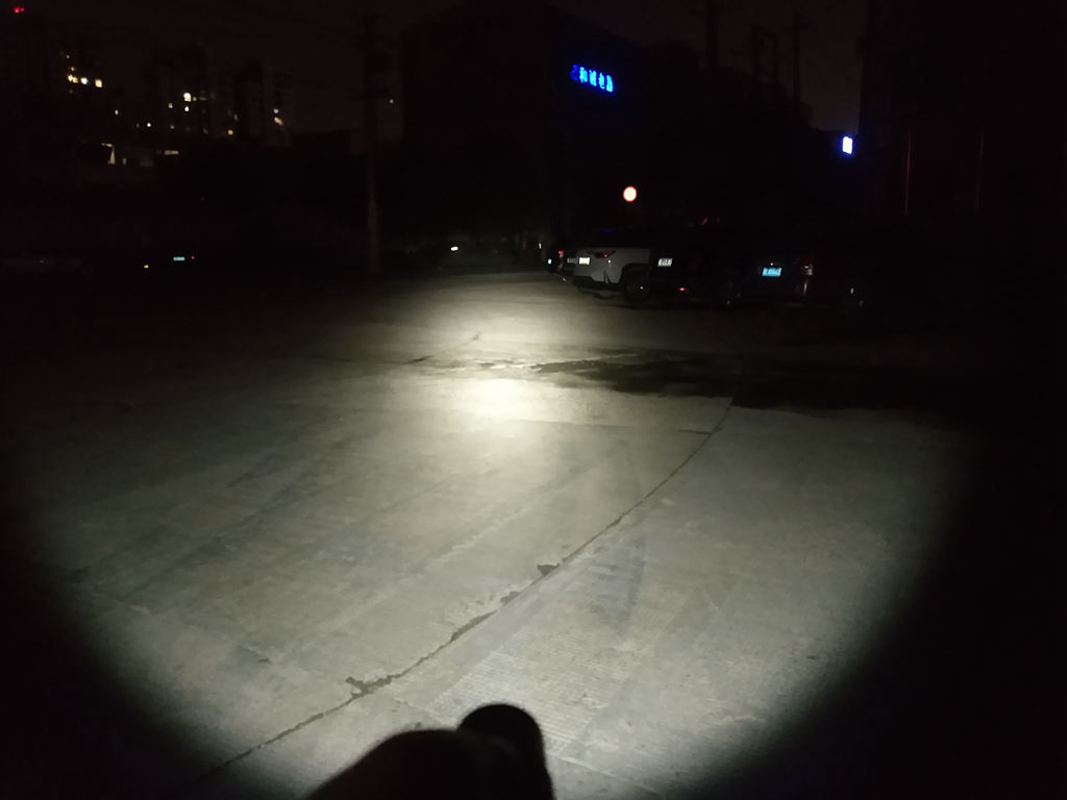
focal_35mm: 32
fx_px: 986
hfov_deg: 56.8
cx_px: 534
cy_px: 400
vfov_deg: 44.2
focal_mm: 4.5
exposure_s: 1/12
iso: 3898
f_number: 2
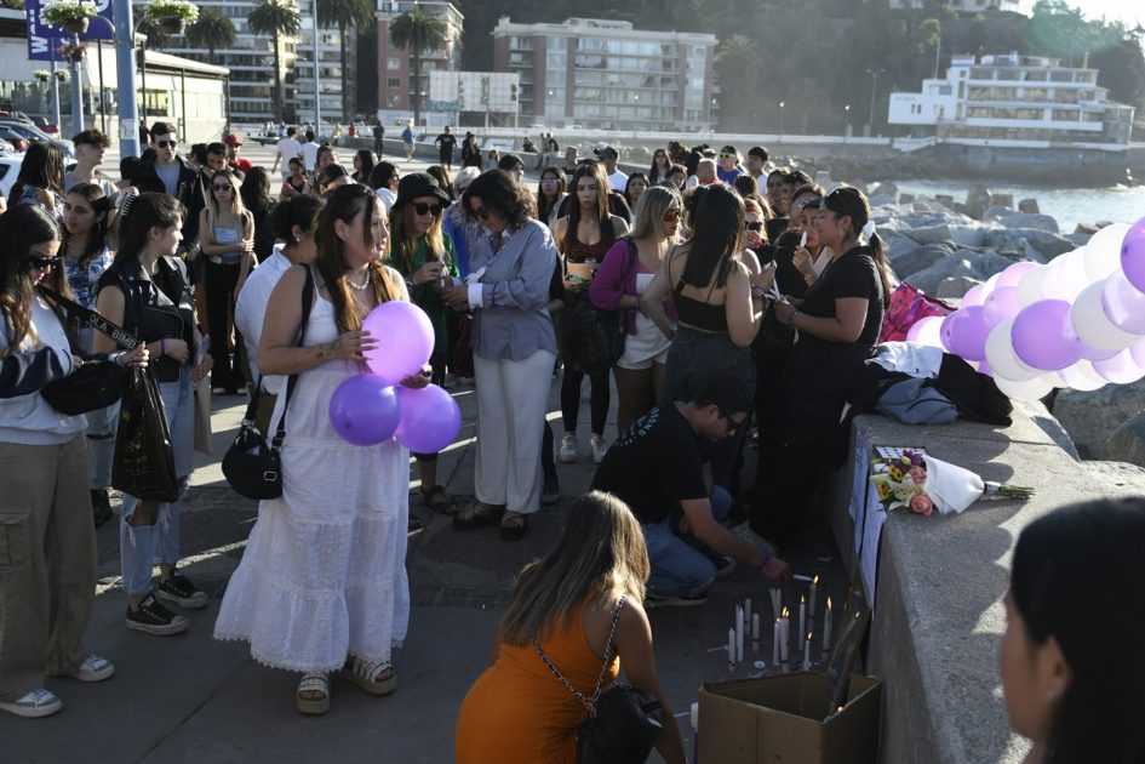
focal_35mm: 36
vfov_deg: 36.9
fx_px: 1145
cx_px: 572
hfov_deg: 53.1
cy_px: 382
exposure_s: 1/2500
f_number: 2.8
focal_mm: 24
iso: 250
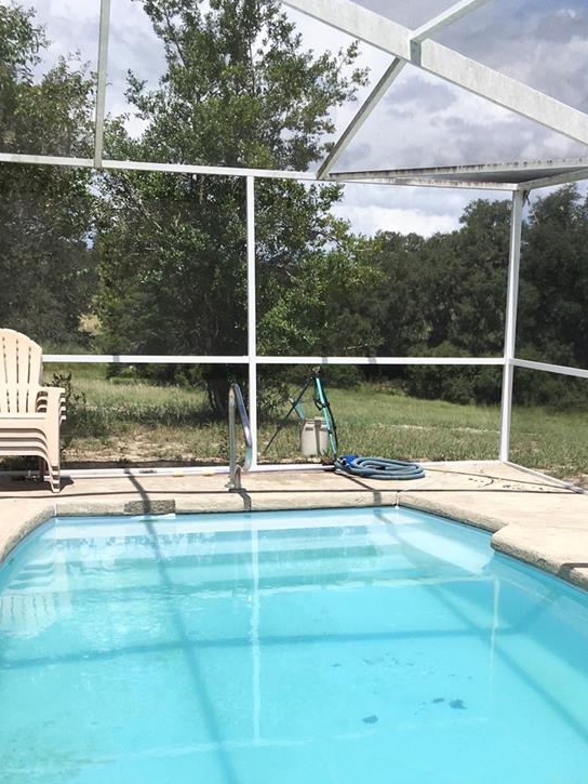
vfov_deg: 38.4
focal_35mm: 48
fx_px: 1087
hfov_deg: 30.1
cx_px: 392
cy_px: 606
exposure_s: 1/2079
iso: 25
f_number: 2.2
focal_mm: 4.15
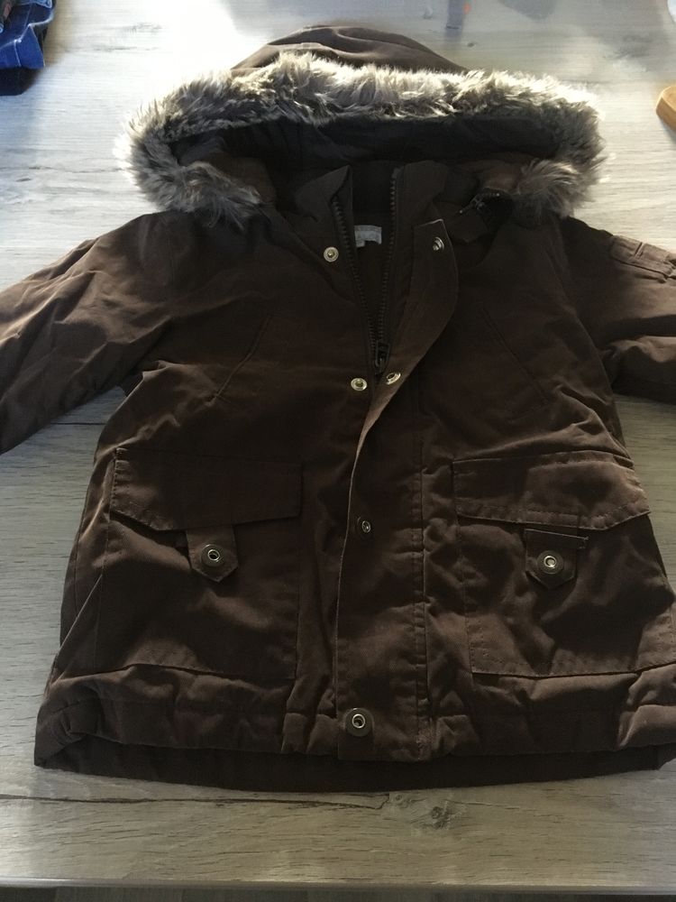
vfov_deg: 61.7
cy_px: 451
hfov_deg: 48.2
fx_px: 755
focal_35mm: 29
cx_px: 338
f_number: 2.2
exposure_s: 1/17
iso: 320
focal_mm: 4.15
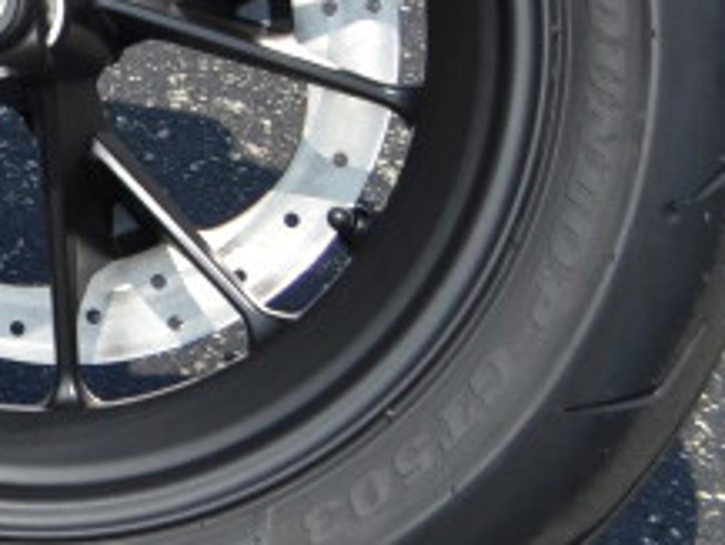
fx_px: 4003
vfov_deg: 7.4
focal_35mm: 191
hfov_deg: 9.2
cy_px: -675
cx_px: -1093
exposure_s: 1/200
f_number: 7.1
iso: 100
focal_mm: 24
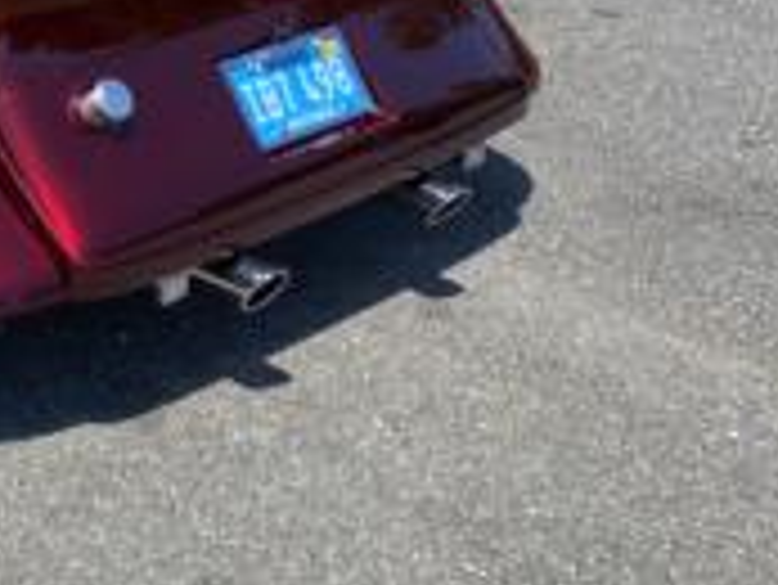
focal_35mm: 75
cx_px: -153
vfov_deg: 18.8
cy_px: -79
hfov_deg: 23.7
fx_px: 1687
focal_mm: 4.25
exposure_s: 1/1610
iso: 32
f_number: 1.8
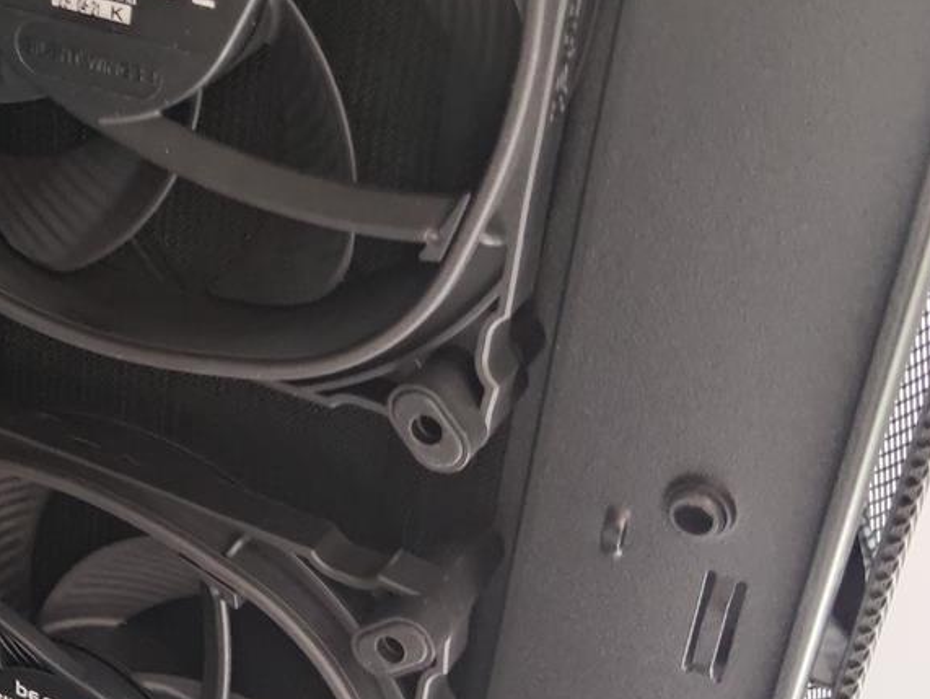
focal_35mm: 63
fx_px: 1694
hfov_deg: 28.4
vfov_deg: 23.3
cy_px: 301
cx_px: -46
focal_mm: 6.78
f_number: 1.85
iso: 1711
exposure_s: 1/17
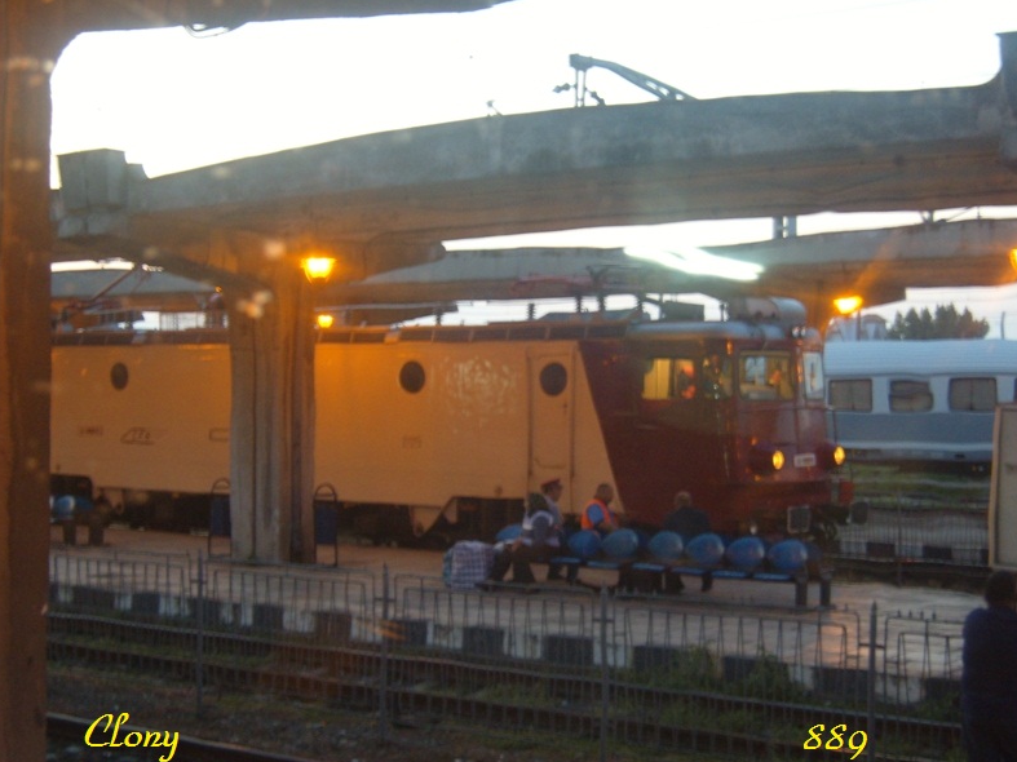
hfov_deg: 30.7
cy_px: 385
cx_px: 513
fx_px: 1851
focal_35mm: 63
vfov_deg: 23.3
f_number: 3.8
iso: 200
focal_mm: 13
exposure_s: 1/3
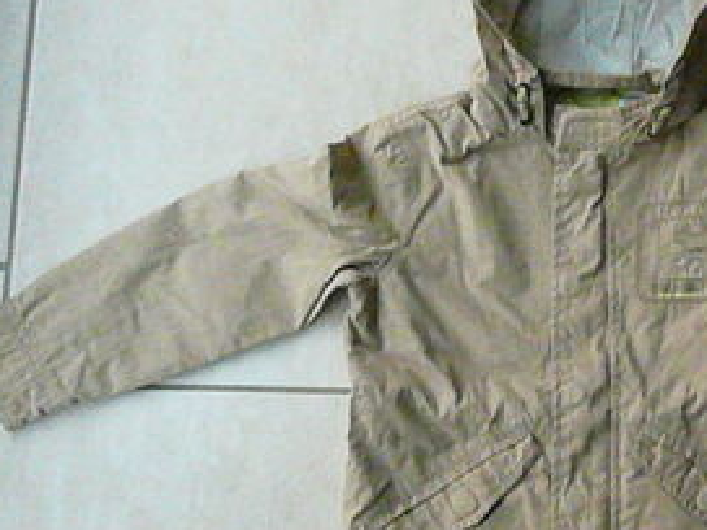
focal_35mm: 74
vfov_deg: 19.9
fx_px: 1511
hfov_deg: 25.8
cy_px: 278
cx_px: 577
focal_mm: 6.9
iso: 3200
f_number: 10
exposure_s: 1/200
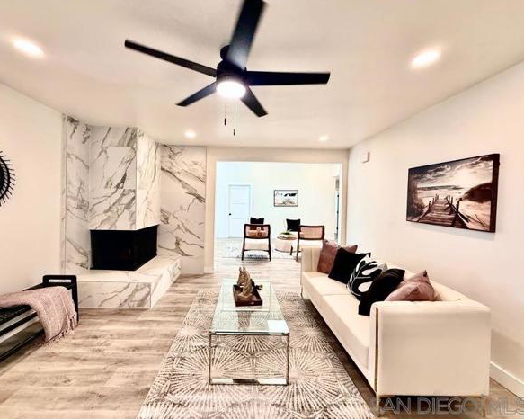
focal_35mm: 15
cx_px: 247
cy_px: 205
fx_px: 233
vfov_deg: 84.0
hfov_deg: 96.7
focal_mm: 2.22
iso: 200
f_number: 2.2
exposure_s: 1/120
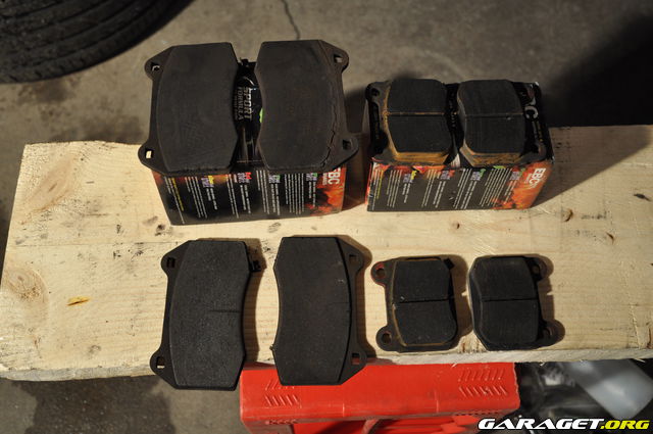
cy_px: 217
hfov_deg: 49.6
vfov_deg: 34.1
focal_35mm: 39
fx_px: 707
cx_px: 326
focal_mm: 26
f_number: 4.2
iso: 400
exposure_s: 1/40
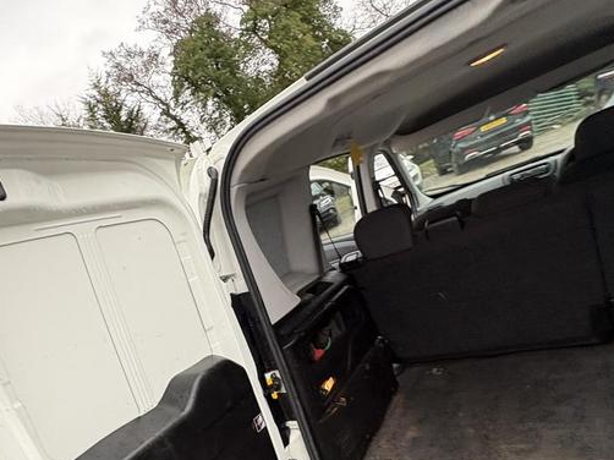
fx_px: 443
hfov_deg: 67.1
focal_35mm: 25
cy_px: 350
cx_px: 194
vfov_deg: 52.2
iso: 125
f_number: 2.2
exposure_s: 1/99
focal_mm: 2.22
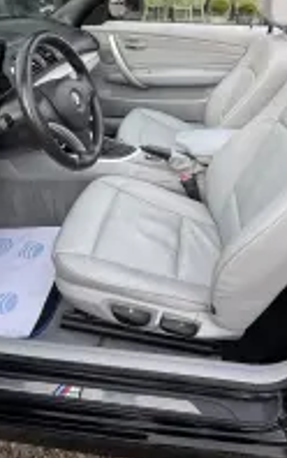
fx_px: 337
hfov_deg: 45.9
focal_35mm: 27
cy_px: 160
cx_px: 167
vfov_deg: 66.8
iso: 40
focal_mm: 2.22
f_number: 2.2
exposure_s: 1/243
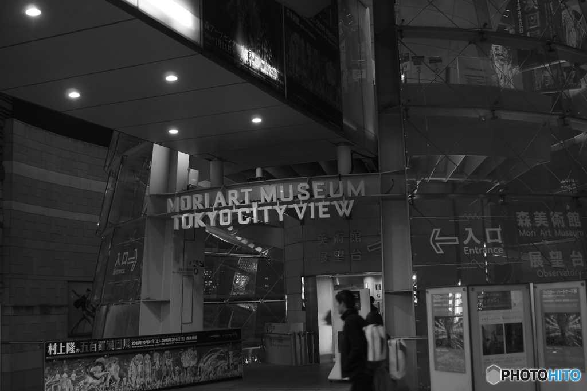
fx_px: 733
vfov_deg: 29.8
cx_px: 294
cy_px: 196
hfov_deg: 43.6
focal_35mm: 45
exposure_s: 1/25
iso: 640
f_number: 2
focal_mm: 30
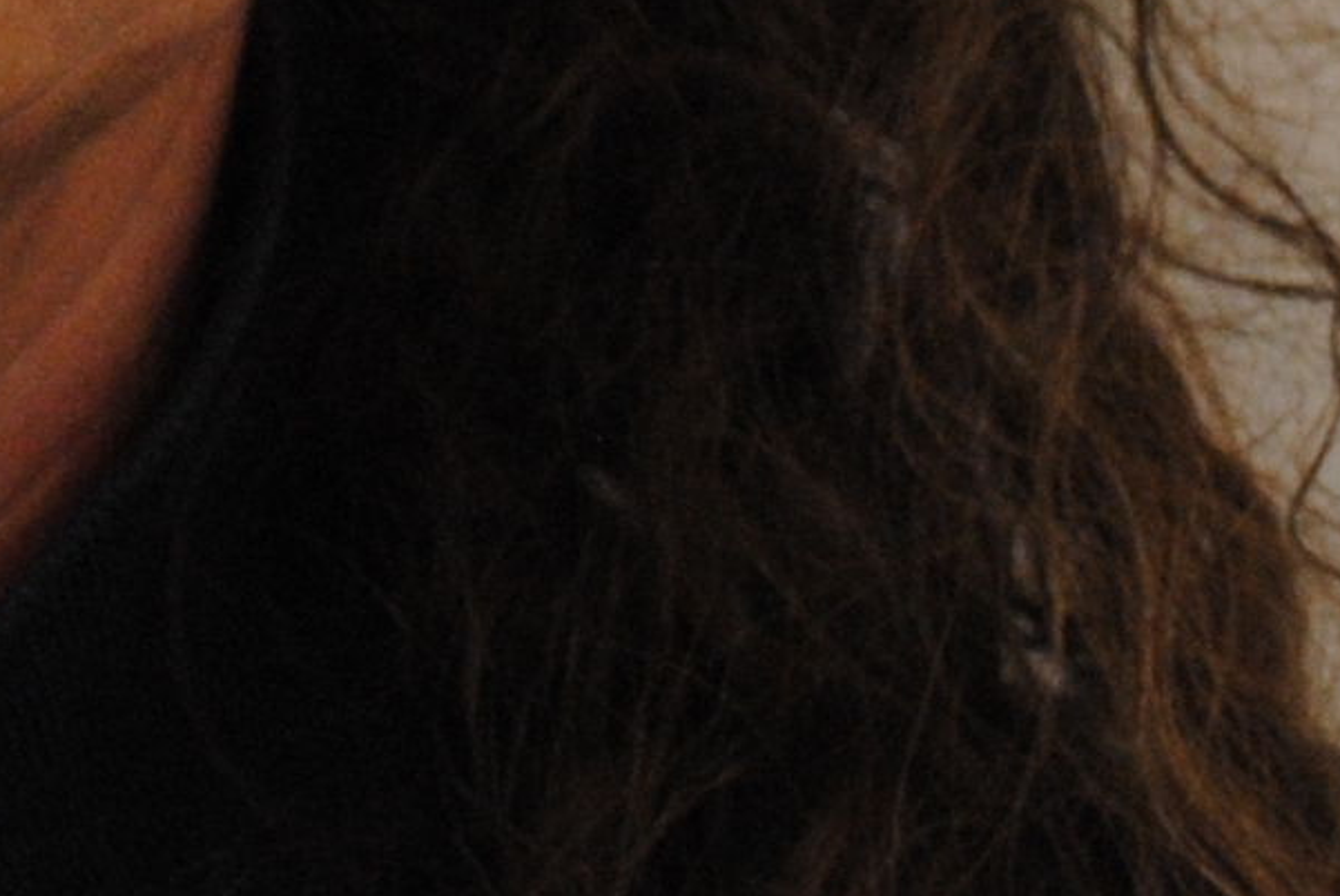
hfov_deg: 7.0
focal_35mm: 290
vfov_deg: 4.7
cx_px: -276
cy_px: -1081
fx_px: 10805
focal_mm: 30
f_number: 5.6
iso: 500
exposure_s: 1/30
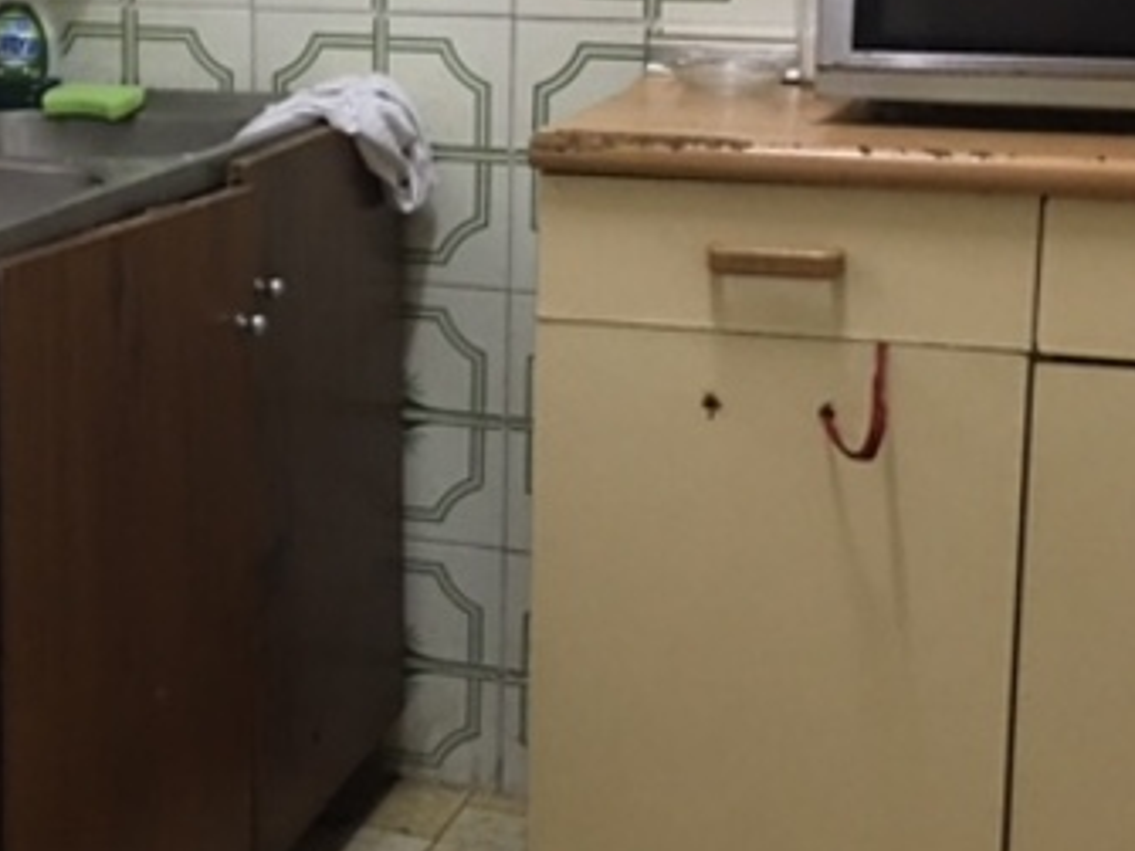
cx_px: 278
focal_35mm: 65
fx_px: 2130
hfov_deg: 29.3
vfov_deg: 22.5
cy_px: 303
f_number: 2.2
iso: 80
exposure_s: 1/10
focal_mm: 4.15
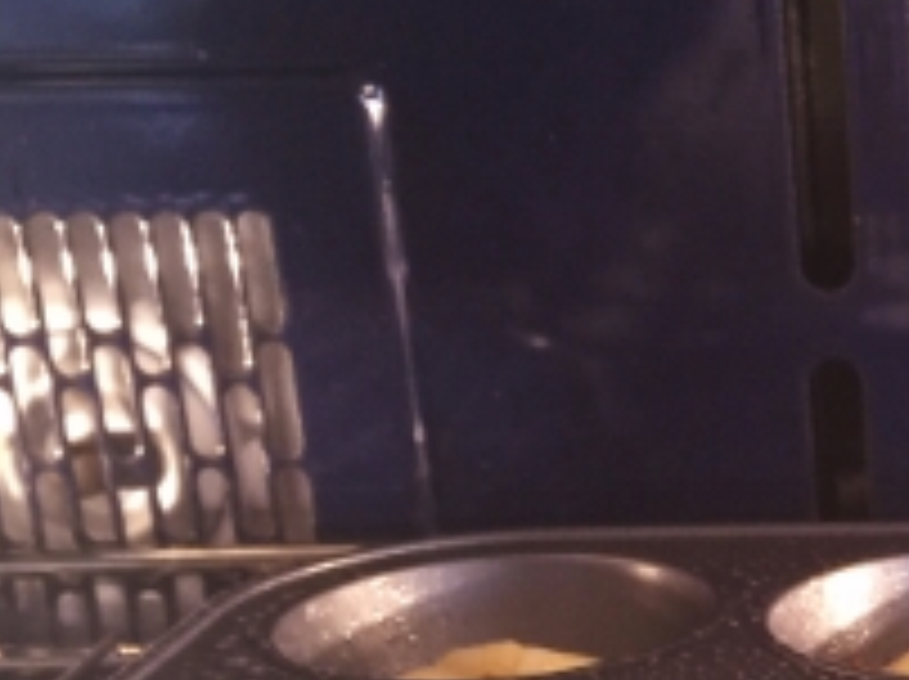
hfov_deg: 19.6
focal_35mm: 92
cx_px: 1202
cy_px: 914
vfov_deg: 15.2
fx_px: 2413
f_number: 2.2
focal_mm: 4.15
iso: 64
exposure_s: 1/15
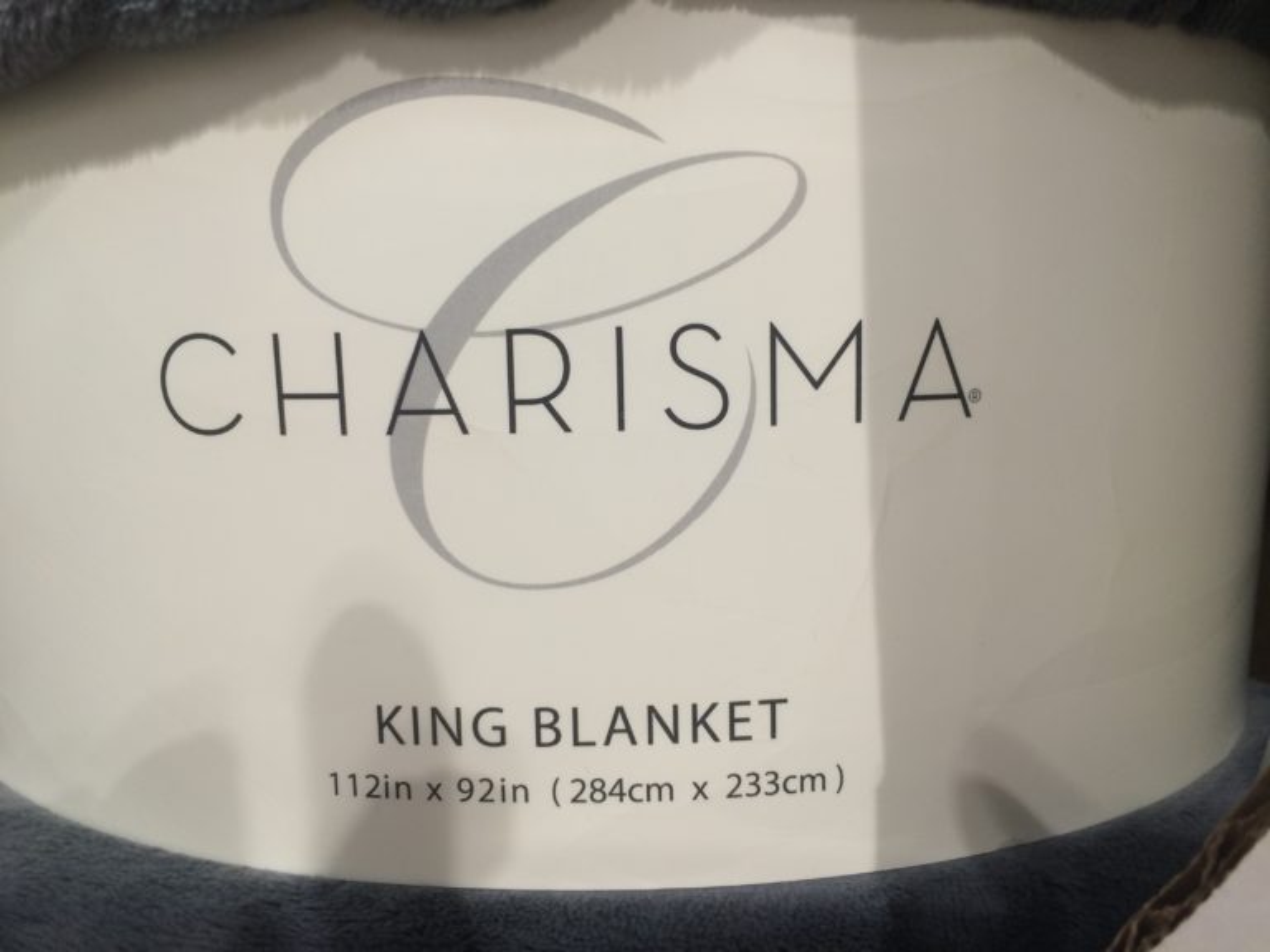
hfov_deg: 61.7
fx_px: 1064
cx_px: 635
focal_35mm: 29
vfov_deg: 48.2
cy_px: 476
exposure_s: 1/30
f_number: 2.2
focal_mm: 4.15
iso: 50
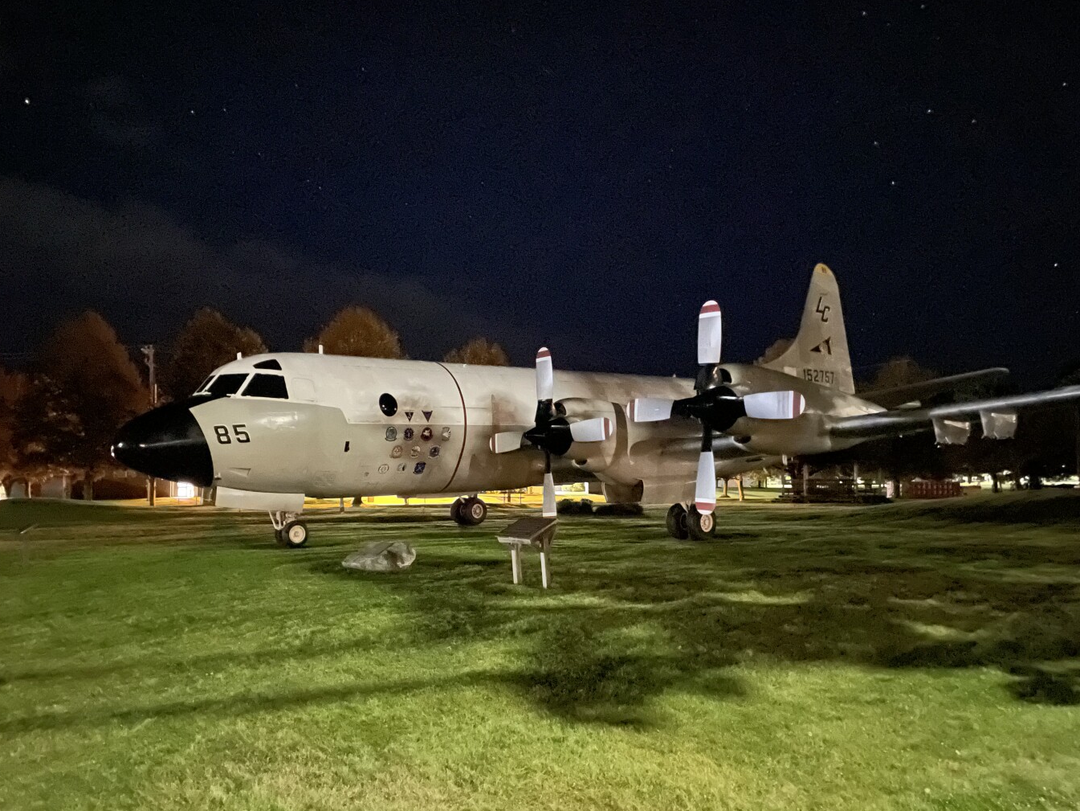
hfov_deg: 61.5
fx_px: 905
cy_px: 445
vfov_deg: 48.2
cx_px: 487
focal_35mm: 29
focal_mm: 4.2
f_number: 1.6
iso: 3200
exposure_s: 1/2
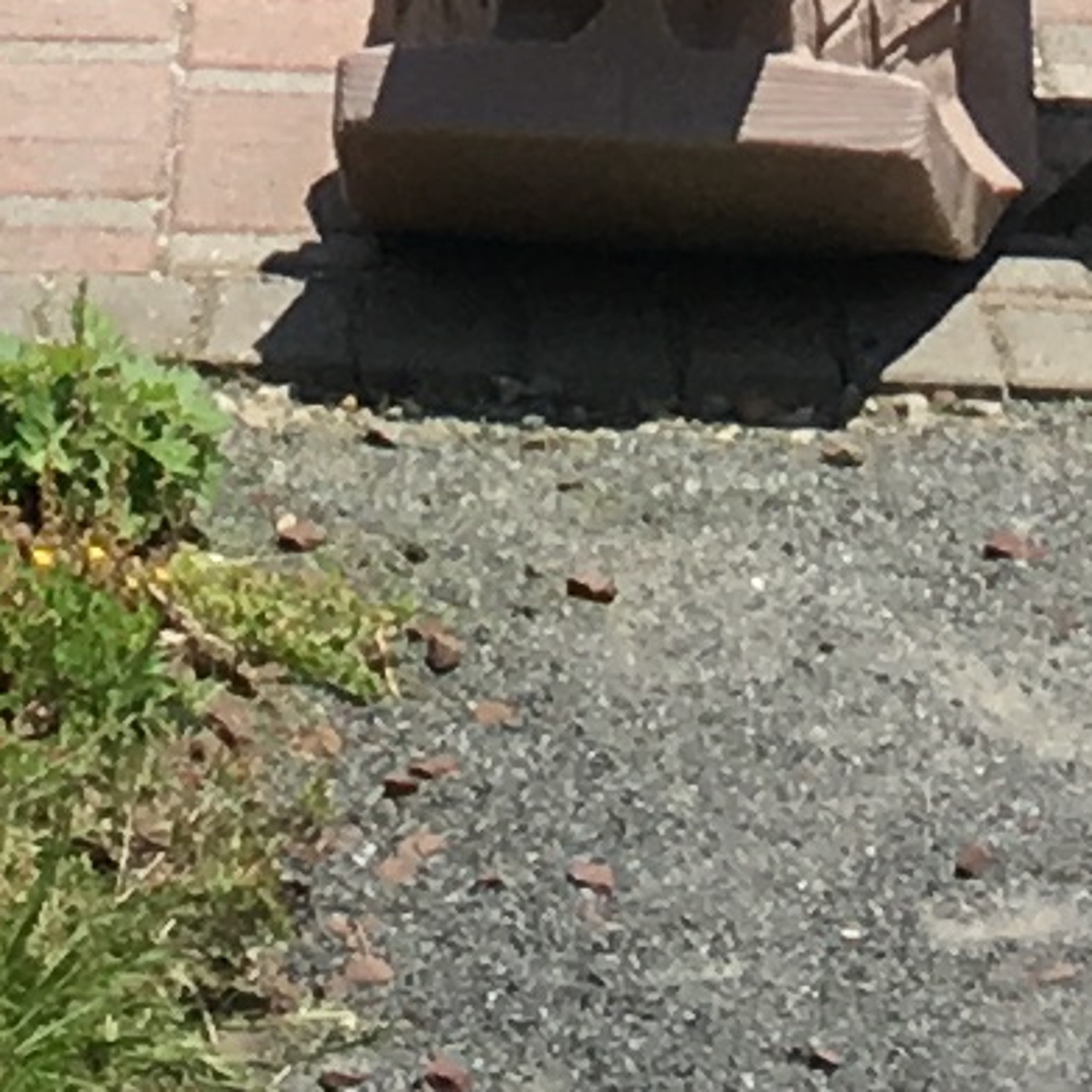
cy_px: -2815
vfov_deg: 5.9
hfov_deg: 6.6
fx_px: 9422
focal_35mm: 264
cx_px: 279
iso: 25
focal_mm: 4.15
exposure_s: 1/1538
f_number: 2.2
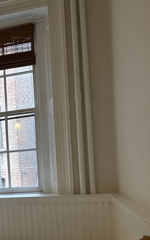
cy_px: 180
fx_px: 340
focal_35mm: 52
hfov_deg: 21.3
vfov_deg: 37.9
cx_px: -69
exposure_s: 1/120
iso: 160
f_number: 1.78
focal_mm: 6.86
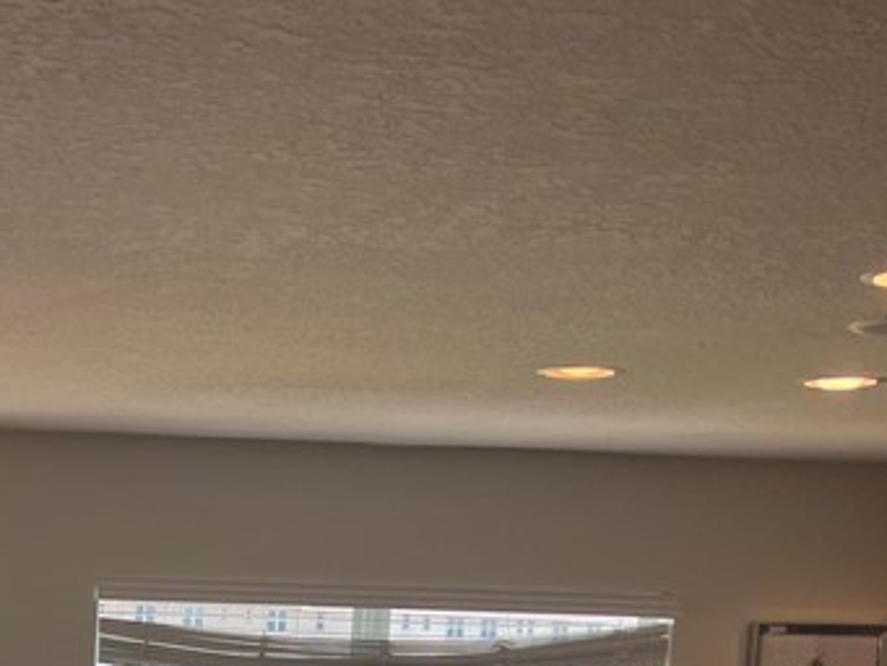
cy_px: 869
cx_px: -114
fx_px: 1999
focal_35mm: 78
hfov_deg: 23.3
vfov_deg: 17.7
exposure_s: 1/322
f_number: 1.5
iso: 50
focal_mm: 5.7
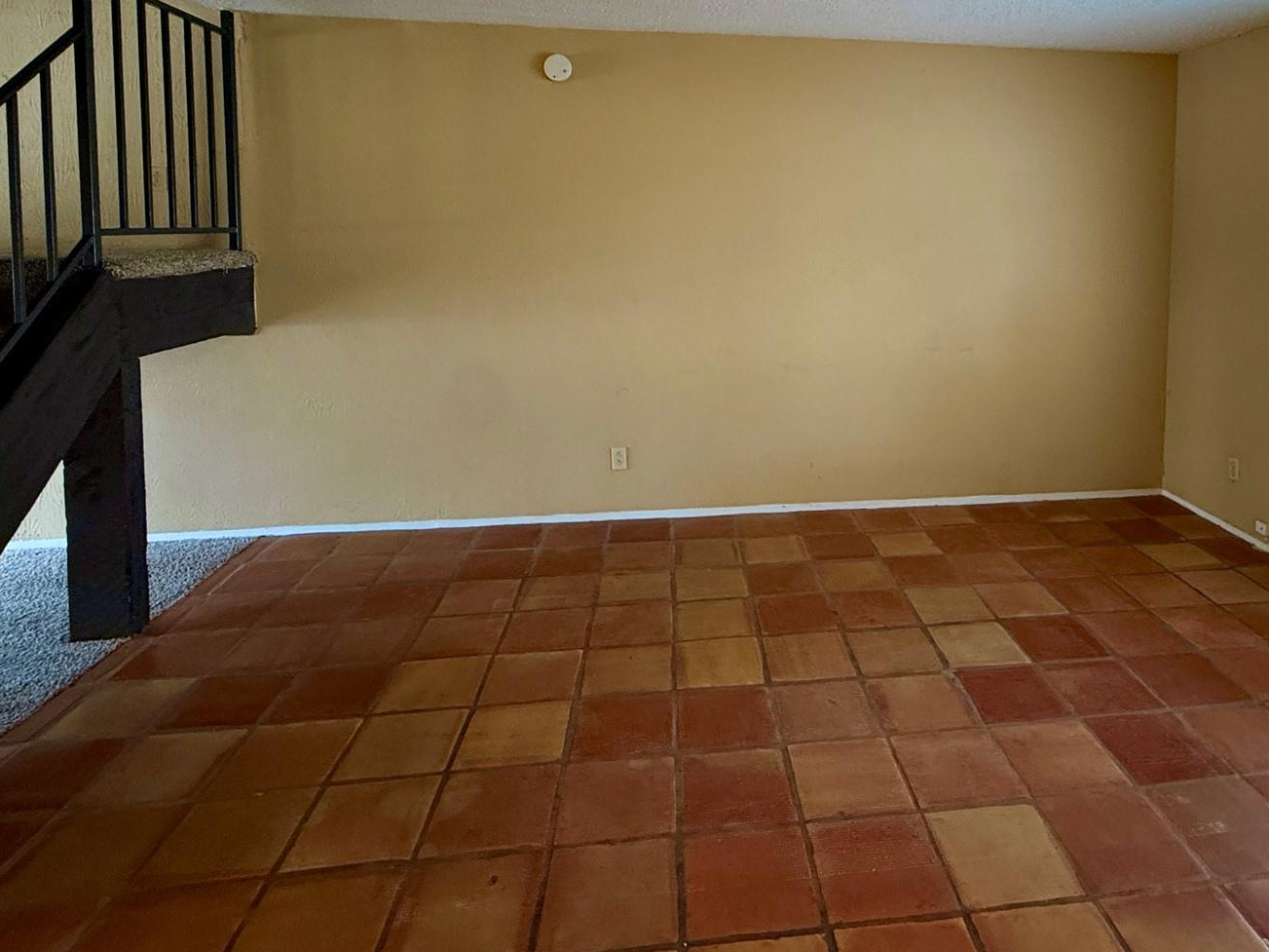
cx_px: 793
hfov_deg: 75.1
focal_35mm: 22
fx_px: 806
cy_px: 280
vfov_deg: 58.9
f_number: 2.2
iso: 250
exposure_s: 1/60
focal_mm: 2.22
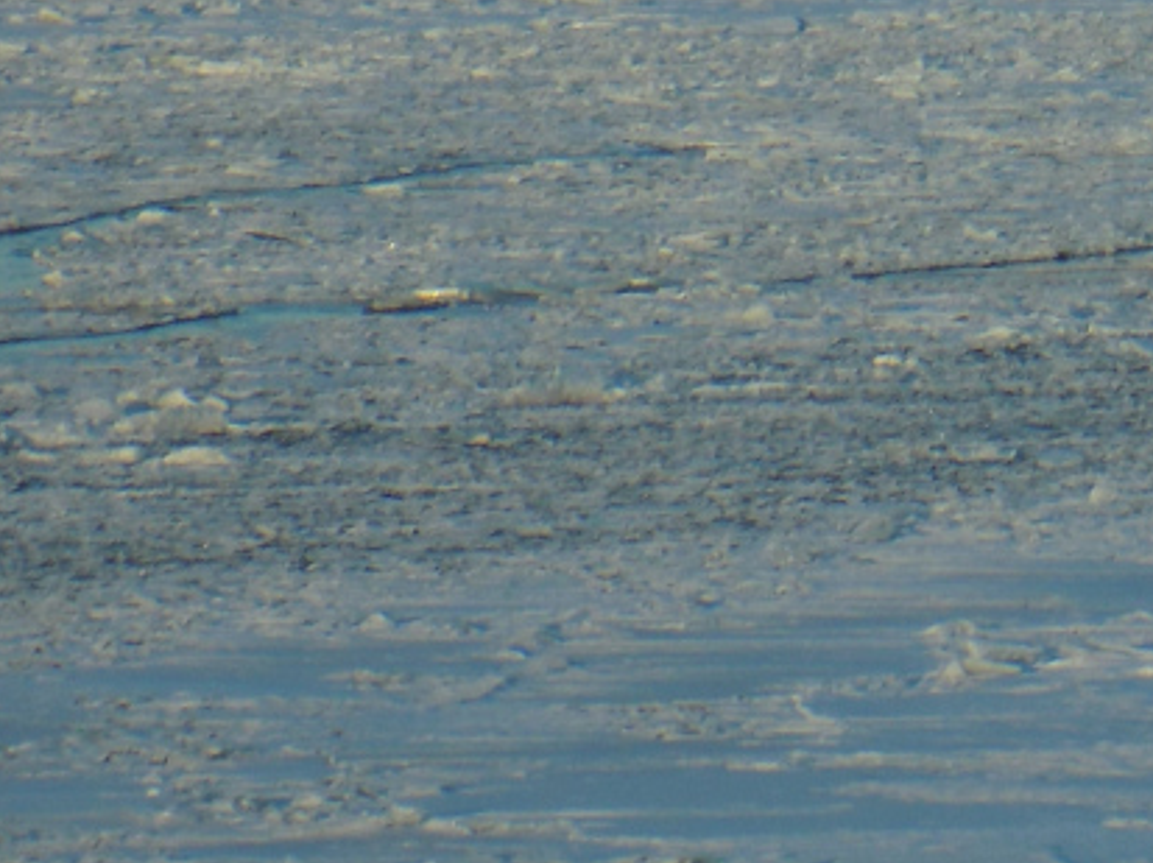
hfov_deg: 4.7
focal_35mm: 416
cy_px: -454
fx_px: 13844
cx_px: 1577
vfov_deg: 3.6
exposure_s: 1/400
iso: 80
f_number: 5
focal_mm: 23.4
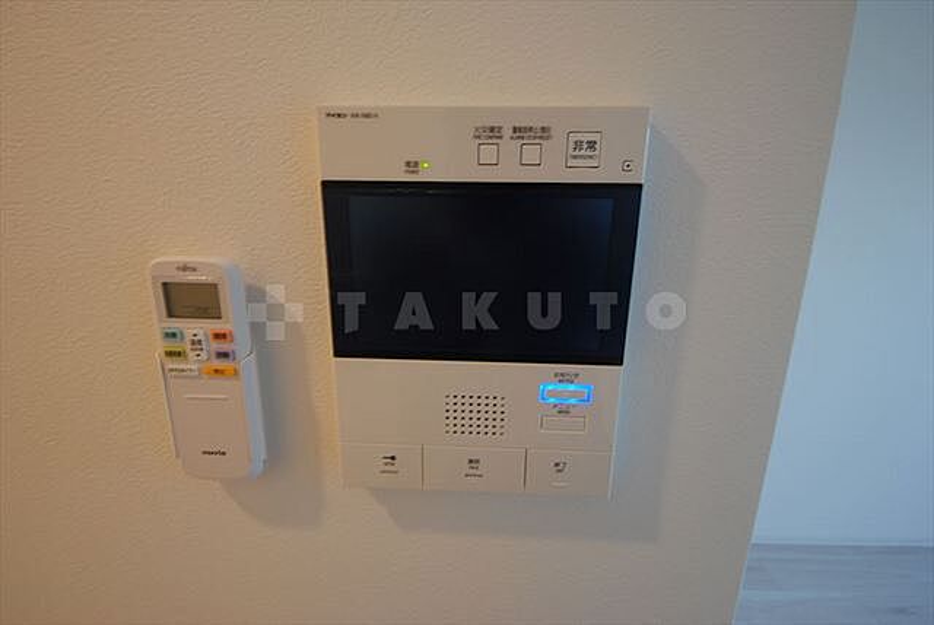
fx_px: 428
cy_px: 312
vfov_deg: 72.2
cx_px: 467
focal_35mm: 16
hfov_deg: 94.9
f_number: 4.8
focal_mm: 11
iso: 100
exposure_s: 1/10
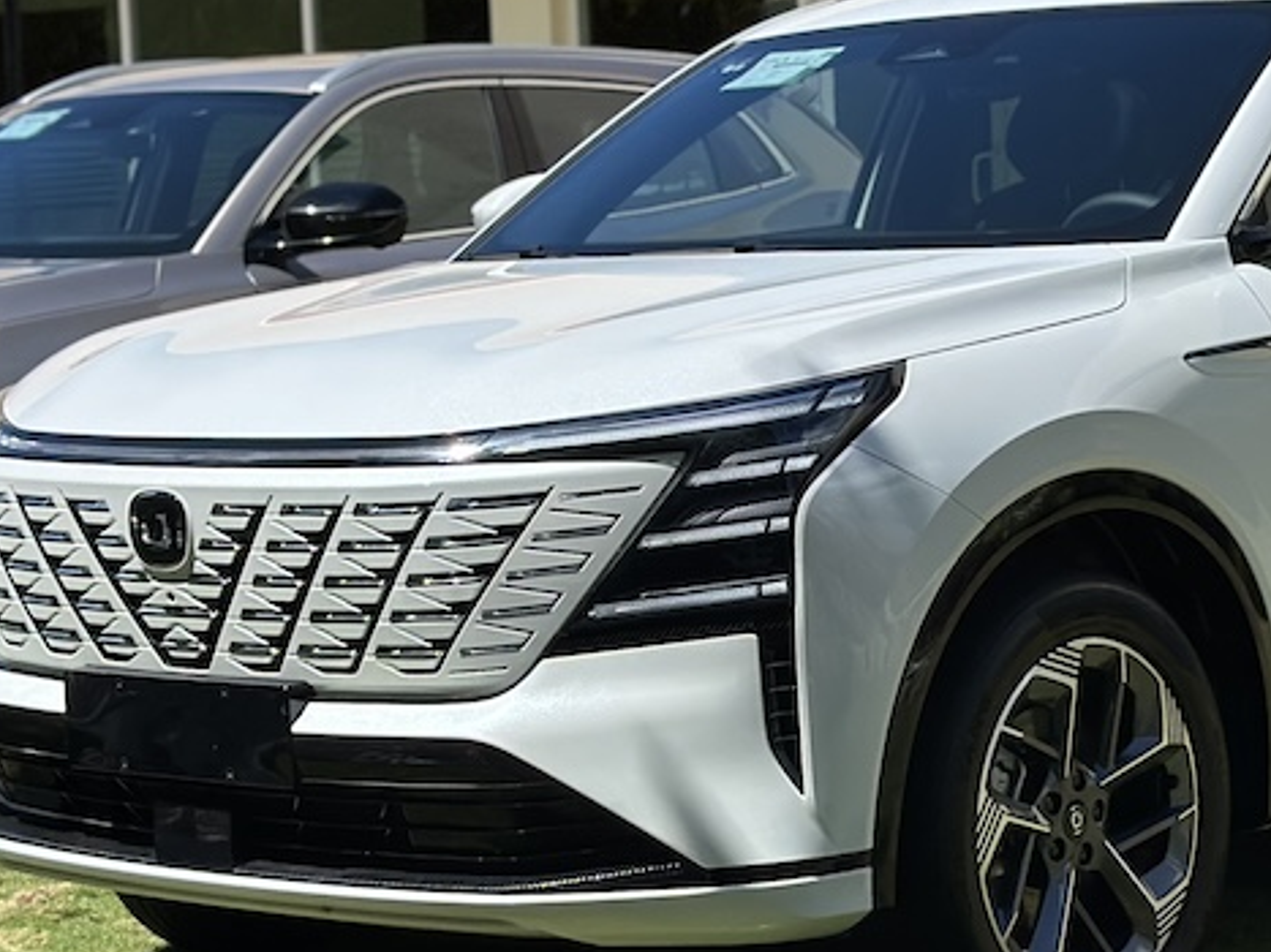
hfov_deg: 17.7
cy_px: 517
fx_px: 4075
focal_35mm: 111
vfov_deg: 13.3
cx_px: 699
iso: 100
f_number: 1.78
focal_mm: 6.86
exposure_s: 1/8929
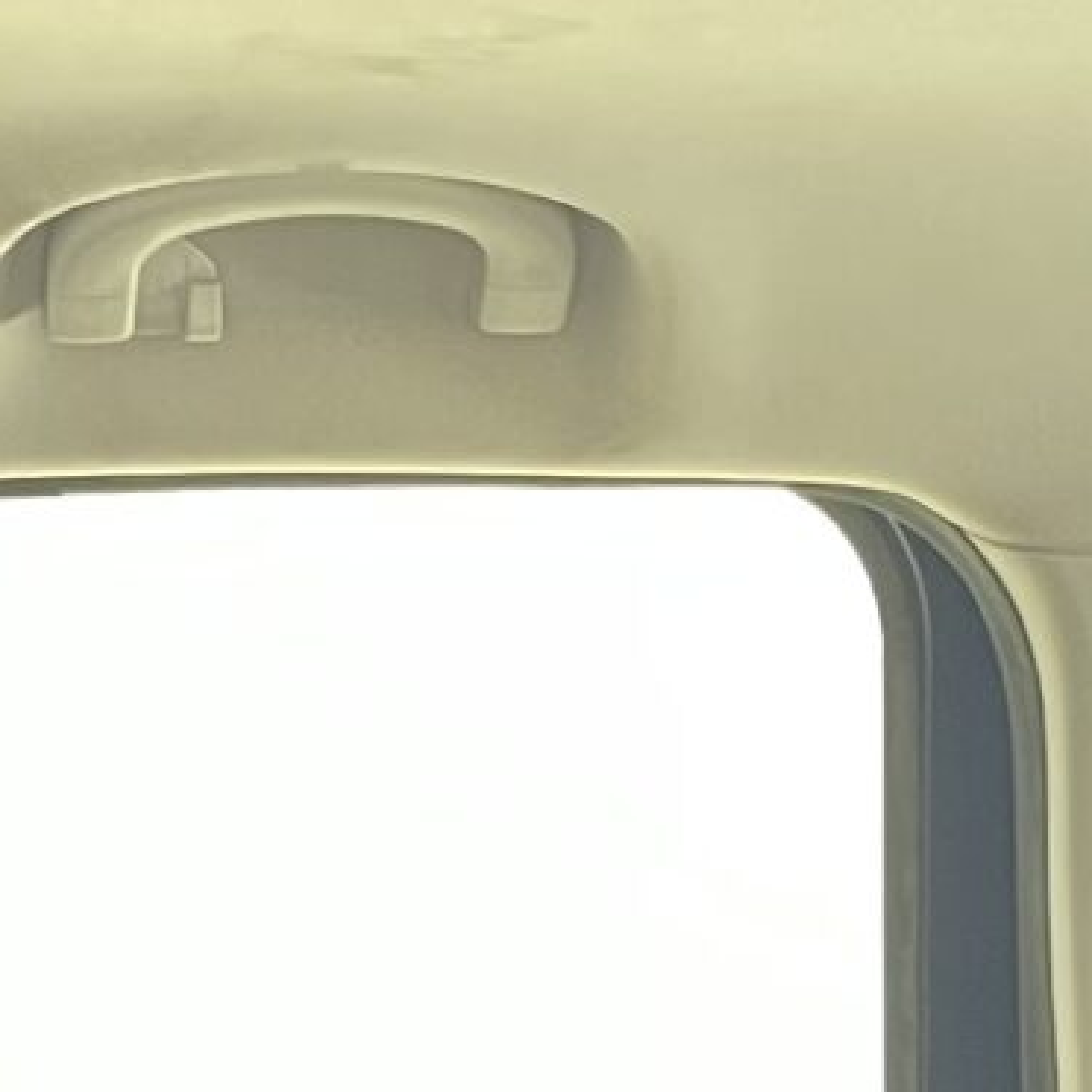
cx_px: -3
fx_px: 5639
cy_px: 2795
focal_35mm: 158
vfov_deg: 9.6
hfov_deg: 11.0
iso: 160
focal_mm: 4.2
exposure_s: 1/60
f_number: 1.6
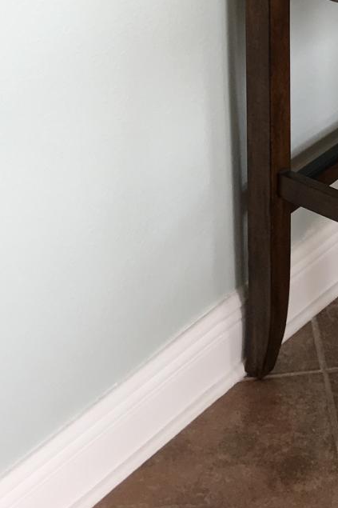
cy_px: -264
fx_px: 1339
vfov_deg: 18.8
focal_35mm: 95
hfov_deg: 14.3
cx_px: 292
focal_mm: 4.15
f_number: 2.2
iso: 32
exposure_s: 1/120
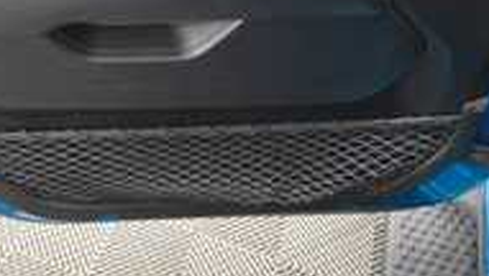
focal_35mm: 46
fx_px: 597
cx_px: 148
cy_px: -58
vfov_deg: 23.7
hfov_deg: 43.7
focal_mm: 14
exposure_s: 1/100
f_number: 5
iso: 3200
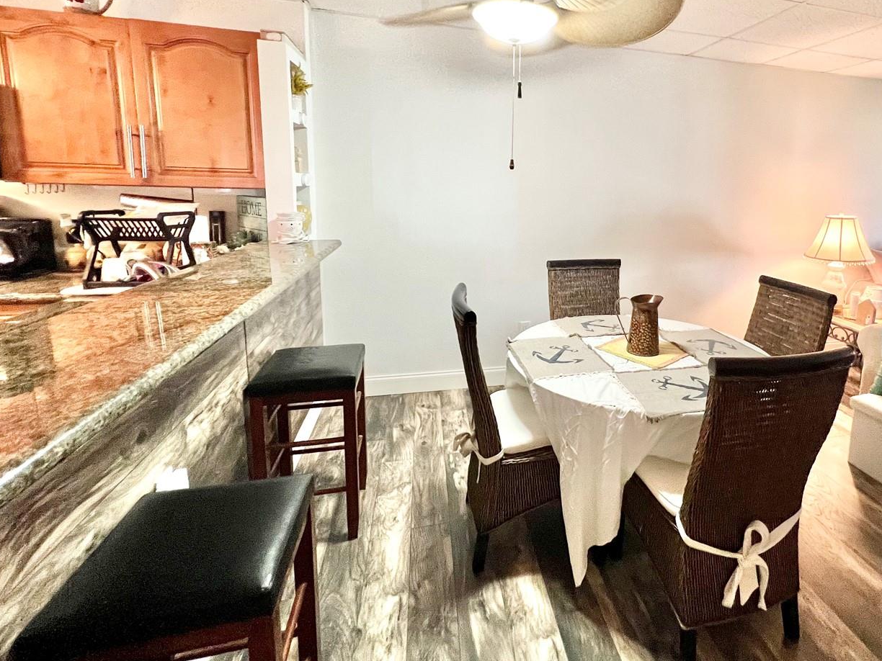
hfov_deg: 88.9
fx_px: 433
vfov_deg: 73.6
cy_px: 252
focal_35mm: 17
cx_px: 559
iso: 400
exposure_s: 1/60
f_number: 1.8
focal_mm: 1.57
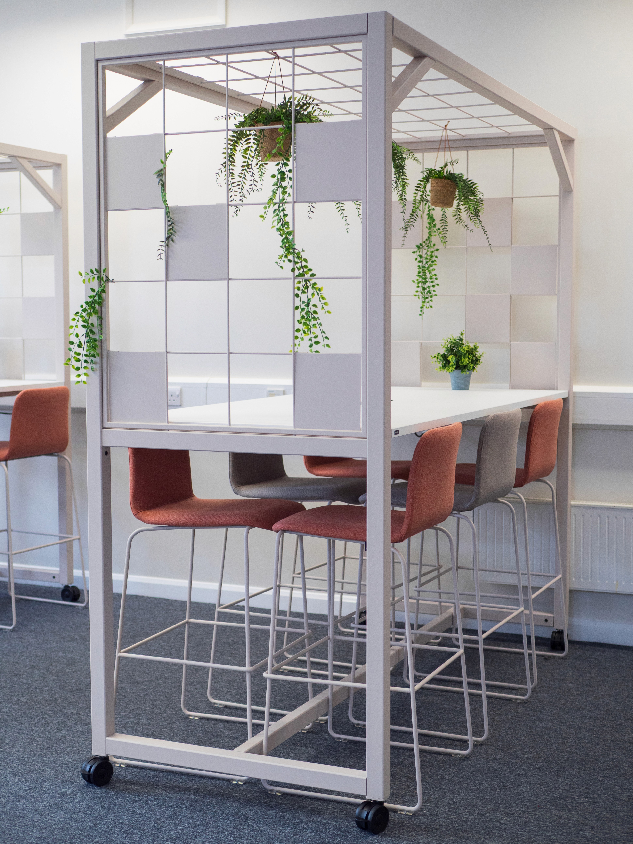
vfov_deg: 38.2
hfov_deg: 29.1
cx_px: 316
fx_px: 1219
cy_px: 422
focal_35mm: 50
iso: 200
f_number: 2.2
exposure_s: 1/125
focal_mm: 25
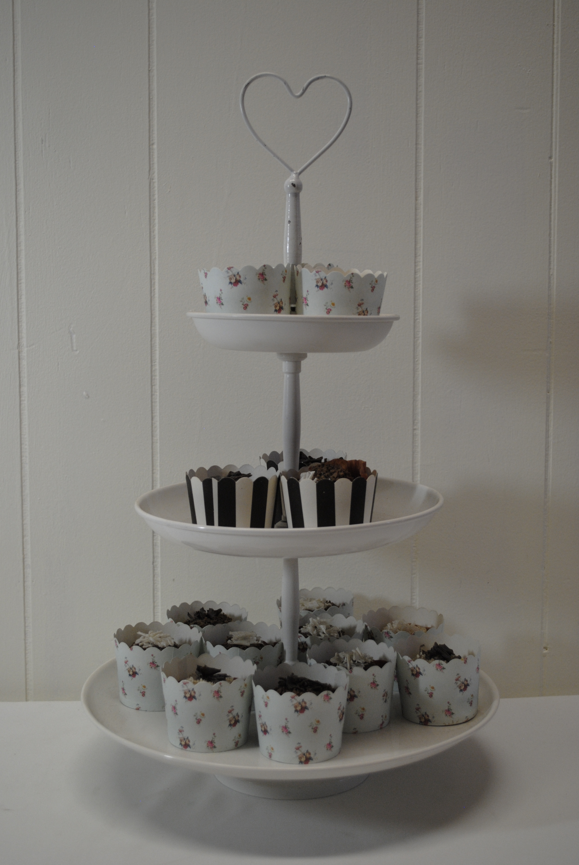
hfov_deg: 28.2
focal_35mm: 48
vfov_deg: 41.1
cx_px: 290
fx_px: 1155
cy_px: 432
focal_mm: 32
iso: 400
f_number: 4.8
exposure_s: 1/80
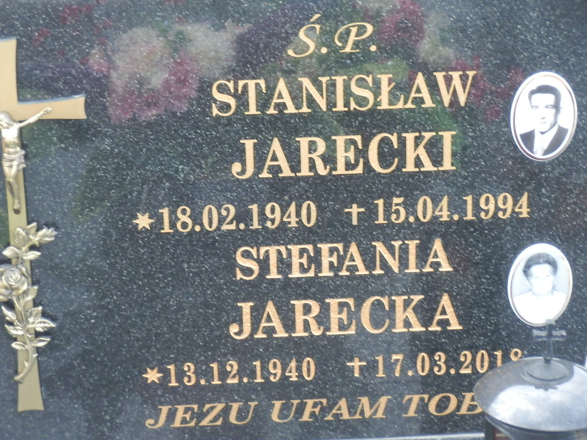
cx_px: 294
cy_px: 220
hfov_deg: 17.7
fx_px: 1882
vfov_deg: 13.3
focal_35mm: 111
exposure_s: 1/50
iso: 400
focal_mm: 19.6
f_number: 5.5
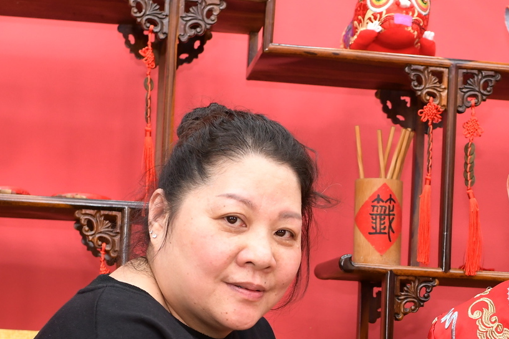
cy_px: 380
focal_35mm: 103
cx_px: 425
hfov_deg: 19.6
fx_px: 1456
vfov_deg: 13.0
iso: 800
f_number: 4.5
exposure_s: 1/200
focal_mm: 35
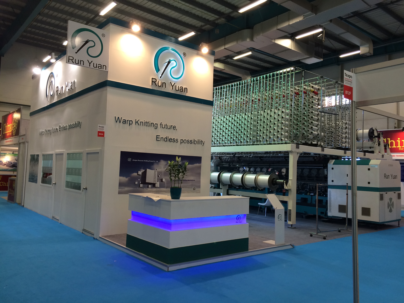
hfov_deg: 61.7
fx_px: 338
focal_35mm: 29
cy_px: 152
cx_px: 202
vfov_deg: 48.2
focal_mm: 4.15
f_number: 2.2
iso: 40
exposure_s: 1/33
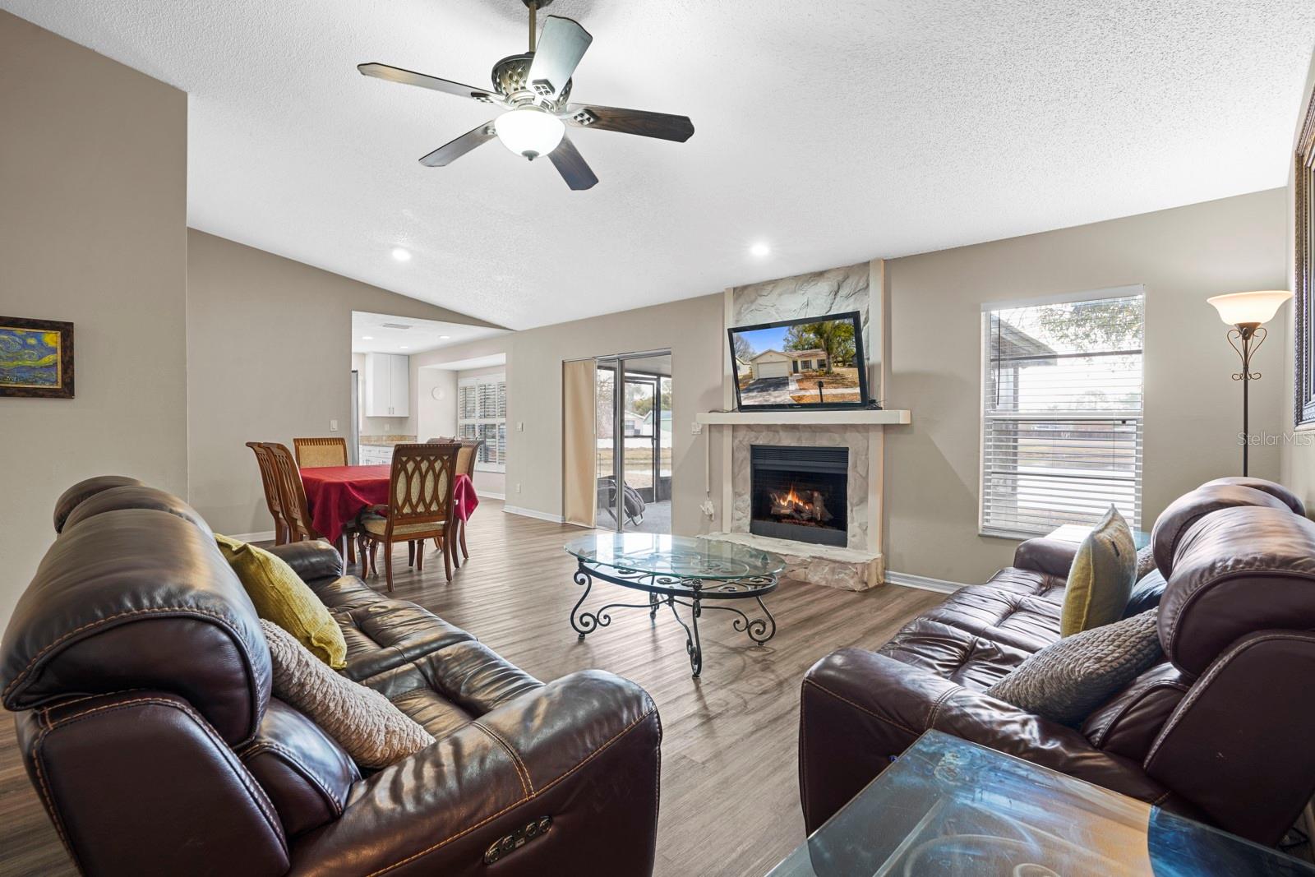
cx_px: 658
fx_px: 584
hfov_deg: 96.7
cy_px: 438
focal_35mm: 16
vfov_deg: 73.8
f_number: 9
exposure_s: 4
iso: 250
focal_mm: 16
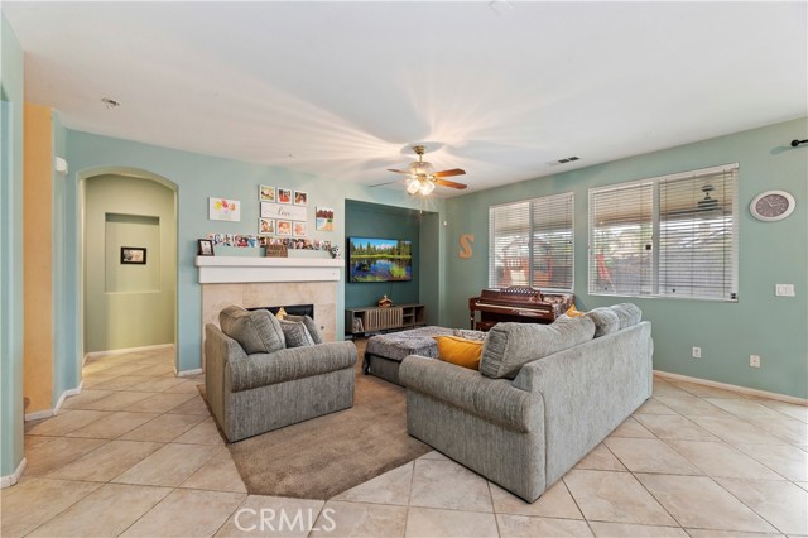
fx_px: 314
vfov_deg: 81.1
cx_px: 404
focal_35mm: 14
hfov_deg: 104.3
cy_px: 269
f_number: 10
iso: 500
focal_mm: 14
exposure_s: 1/2.5
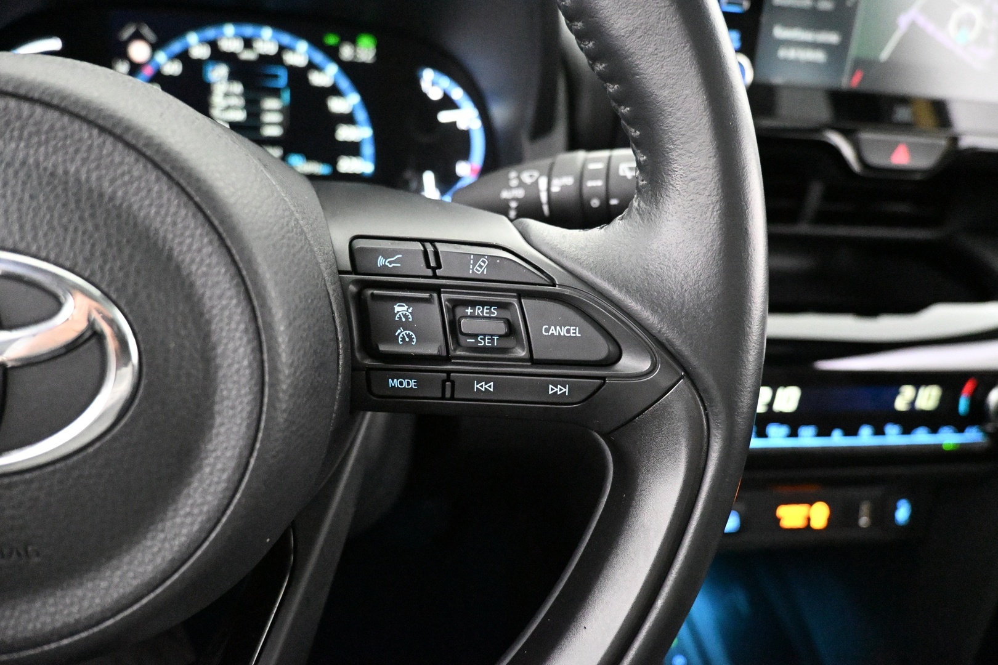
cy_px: 332
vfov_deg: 53.1
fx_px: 665
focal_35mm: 24
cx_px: 499
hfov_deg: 73.7
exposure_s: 1/50
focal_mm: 16
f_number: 3.5
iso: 12800
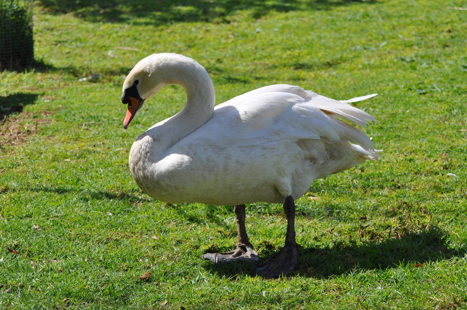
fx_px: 2138
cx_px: 234
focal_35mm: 165
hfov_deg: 12.5
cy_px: 155
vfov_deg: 8.3
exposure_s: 1/800
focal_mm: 110
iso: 200
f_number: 7.1
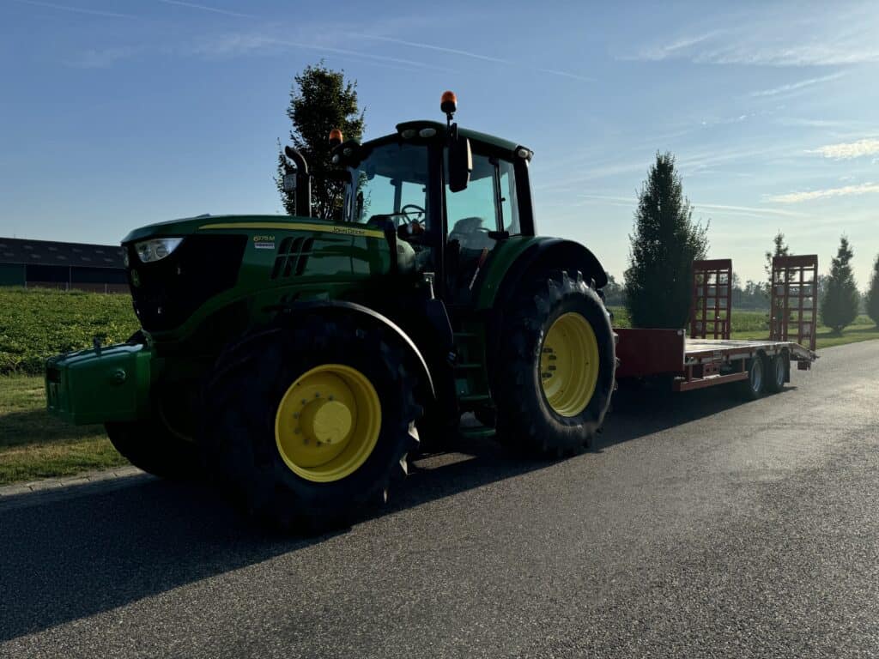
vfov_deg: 56.8
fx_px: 609
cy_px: 330
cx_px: 440
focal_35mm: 24
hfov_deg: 71.6
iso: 80
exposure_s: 1/7937
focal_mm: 6.76
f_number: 1.78
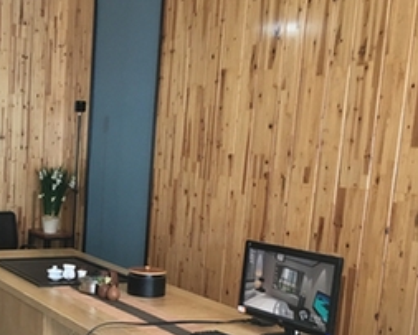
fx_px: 731
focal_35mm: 59
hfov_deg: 30.6
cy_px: 271
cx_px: 45
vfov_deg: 25.4
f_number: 2.2
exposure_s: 1/33
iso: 80
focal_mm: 4.15
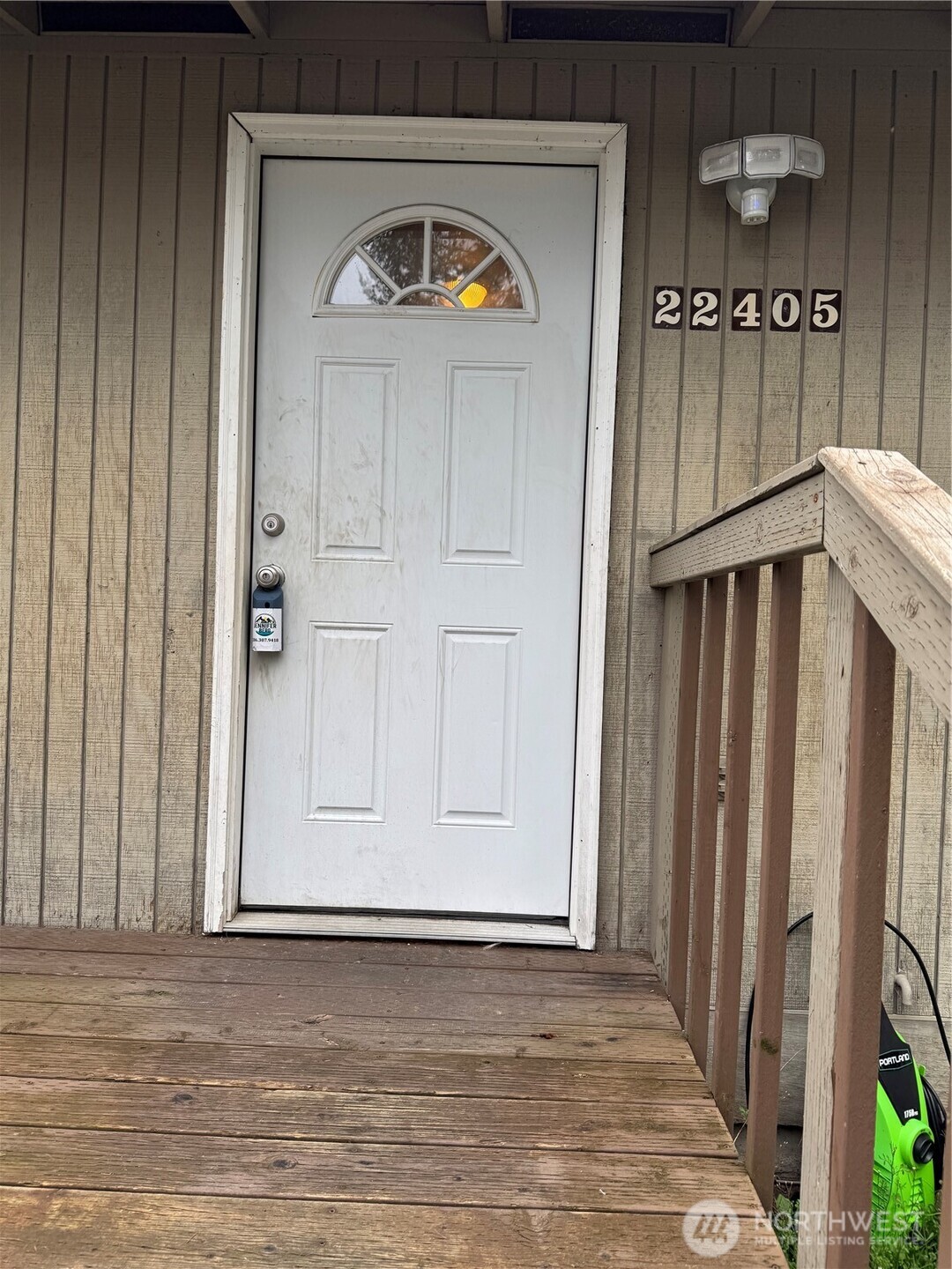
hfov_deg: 56.8
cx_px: 476
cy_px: 634
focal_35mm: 24
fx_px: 880
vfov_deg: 71.6
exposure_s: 1/535
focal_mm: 6.76
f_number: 1.78
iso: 80
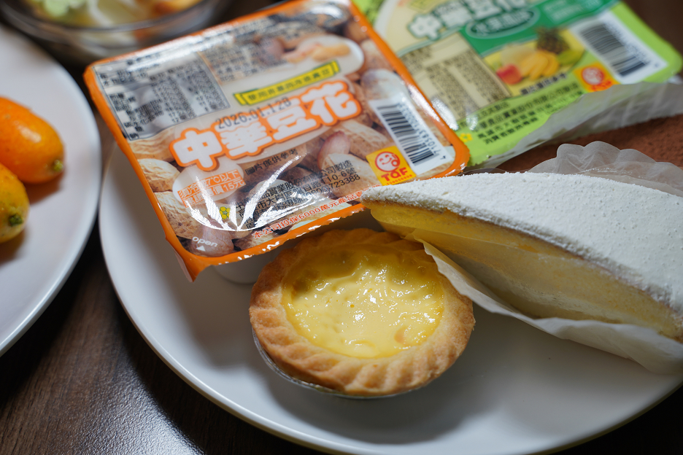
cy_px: 180
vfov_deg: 23.0
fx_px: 1119
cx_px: 399
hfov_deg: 33.9
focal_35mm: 59
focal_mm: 46
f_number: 4
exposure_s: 1/60
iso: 125
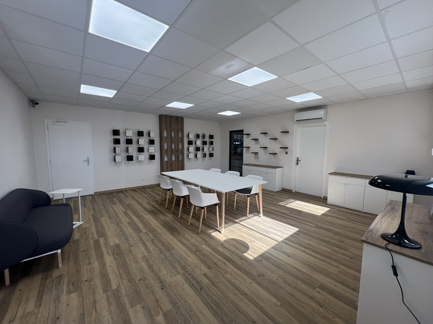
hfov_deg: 106.2
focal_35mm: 13
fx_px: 163
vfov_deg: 89.9
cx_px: 216
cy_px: 162
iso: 50
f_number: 1.8
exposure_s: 1/99
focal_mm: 1.57
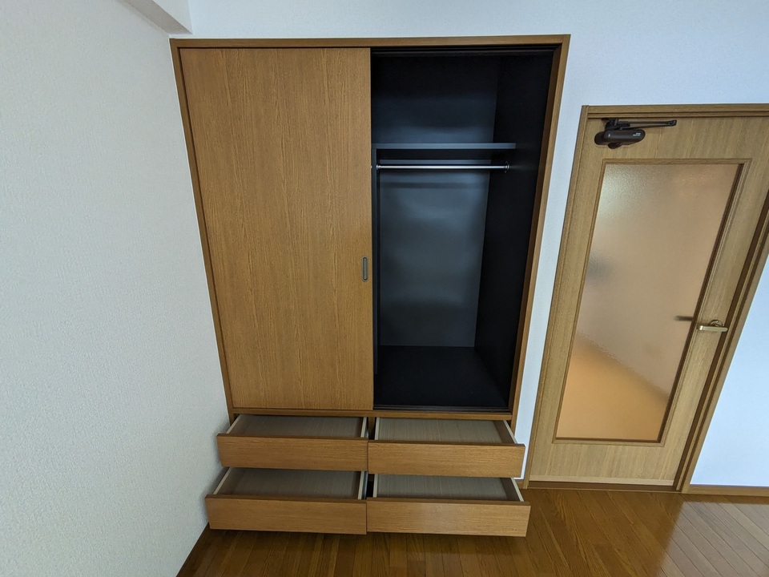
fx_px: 311
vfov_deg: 85.7
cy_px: 288
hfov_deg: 102.1
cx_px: 384
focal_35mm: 14
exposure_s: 1/120
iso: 299
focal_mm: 1.83
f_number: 2.2
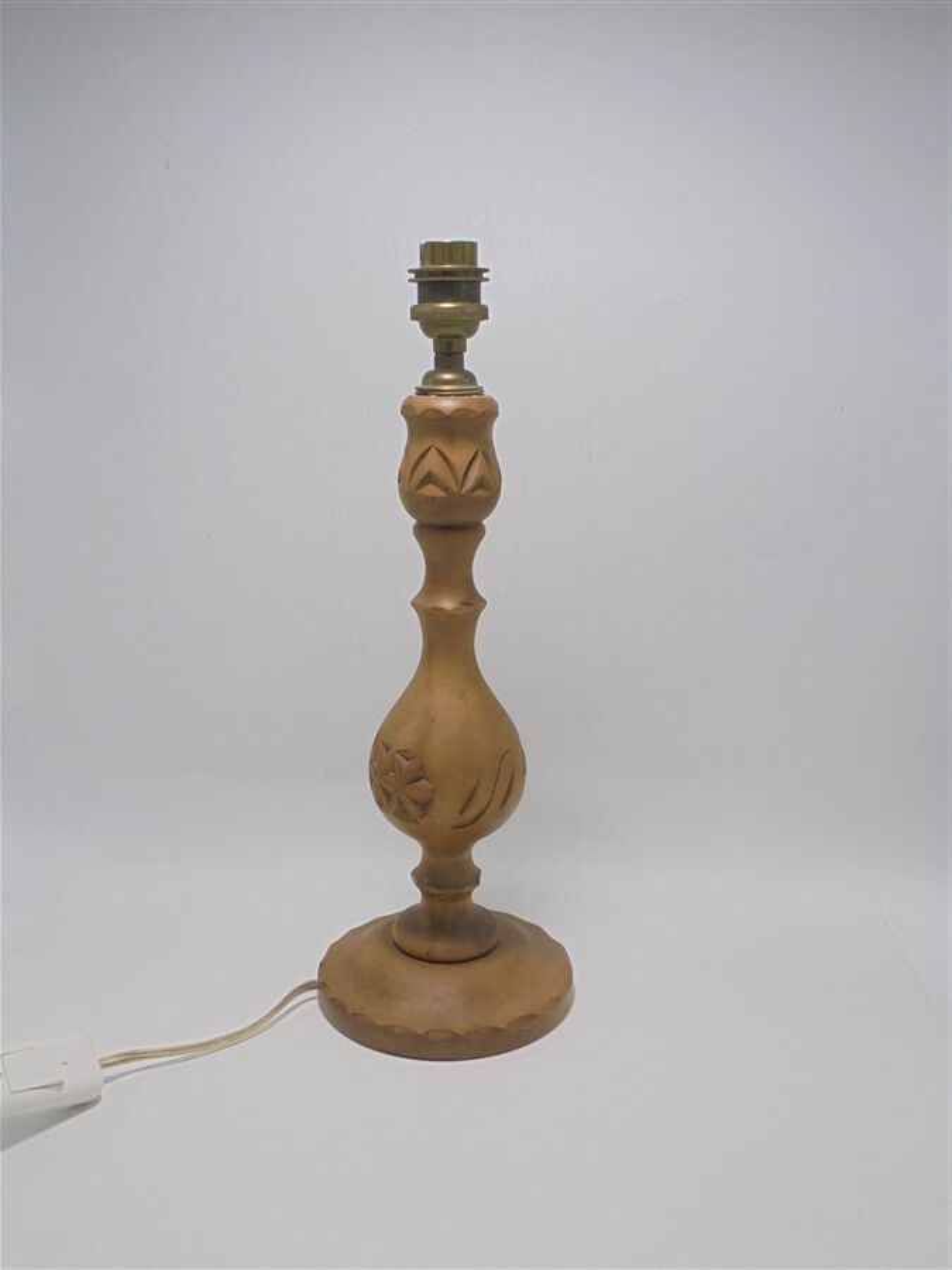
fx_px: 1247
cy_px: 635
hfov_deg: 41.8
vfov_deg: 54.0
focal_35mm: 34
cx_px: 476
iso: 100
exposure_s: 1/80
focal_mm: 6.1
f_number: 4
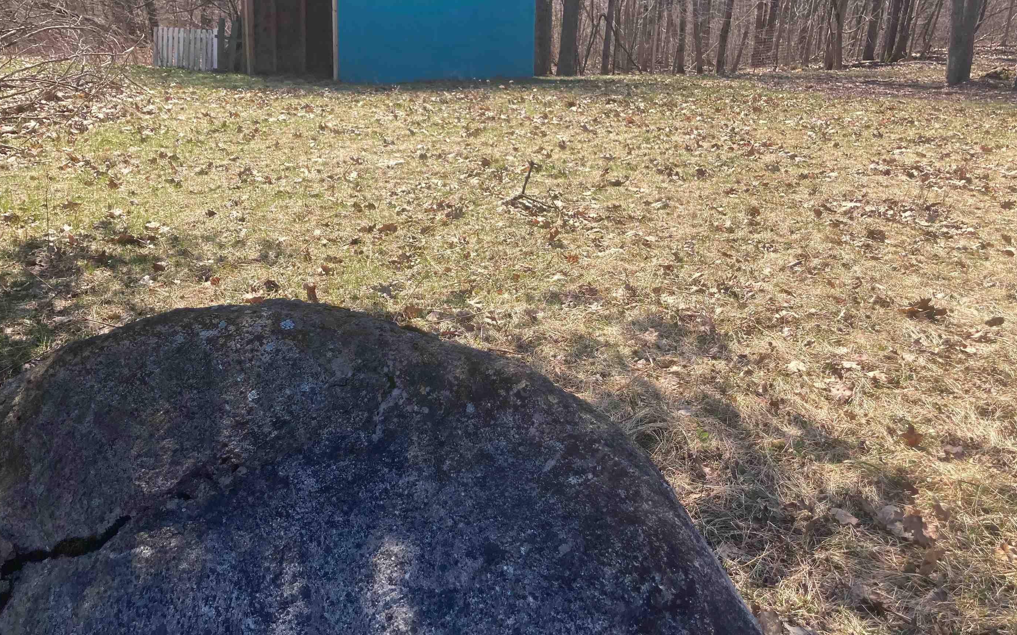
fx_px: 915
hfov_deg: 58.1
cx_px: 496
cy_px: 300
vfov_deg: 38.3
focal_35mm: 33
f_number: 1.8
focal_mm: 3.99
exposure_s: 1/852
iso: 20
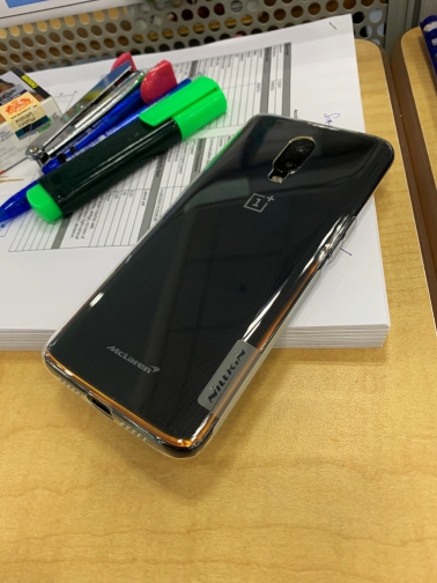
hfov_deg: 53.1
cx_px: 218
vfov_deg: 67.3
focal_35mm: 26
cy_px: 292
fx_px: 438
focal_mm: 4.25
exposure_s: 1/50
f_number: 1.8
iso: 125
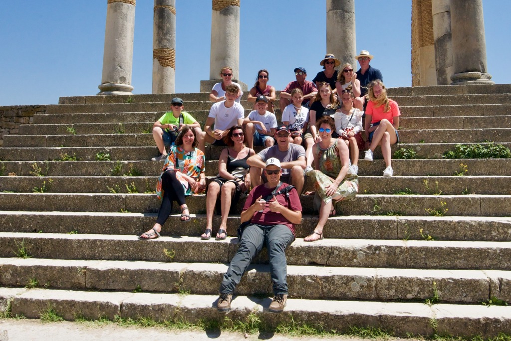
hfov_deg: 83.9
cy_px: 170
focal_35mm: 20
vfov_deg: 62.0
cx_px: 256
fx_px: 284
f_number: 20
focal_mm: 20
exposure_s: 1/800
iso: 1250
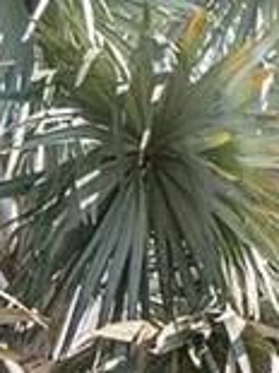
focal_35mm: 134
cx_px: 859
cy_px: 602
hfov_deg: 8.9
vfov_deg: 13.6
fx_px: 1442
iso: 200
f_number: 9
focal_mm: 18
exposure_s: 1/250
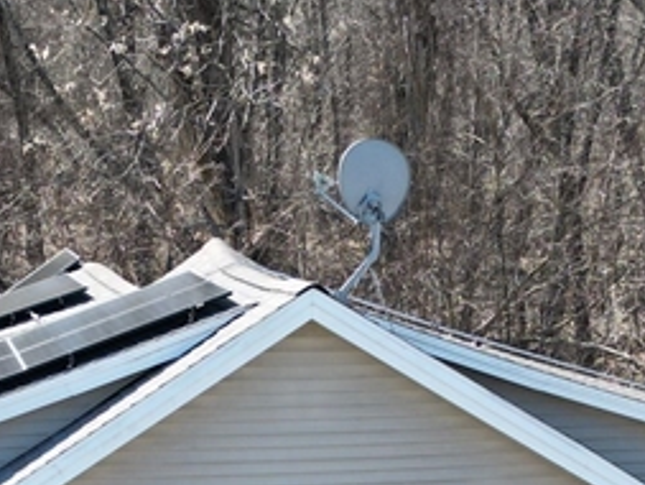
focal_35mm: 97
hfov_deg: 20.2
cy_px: 960
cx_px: 278
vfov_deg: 13.2
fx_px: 1808
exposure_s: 1/1000
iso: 200
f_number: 1.7
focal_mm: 6.72
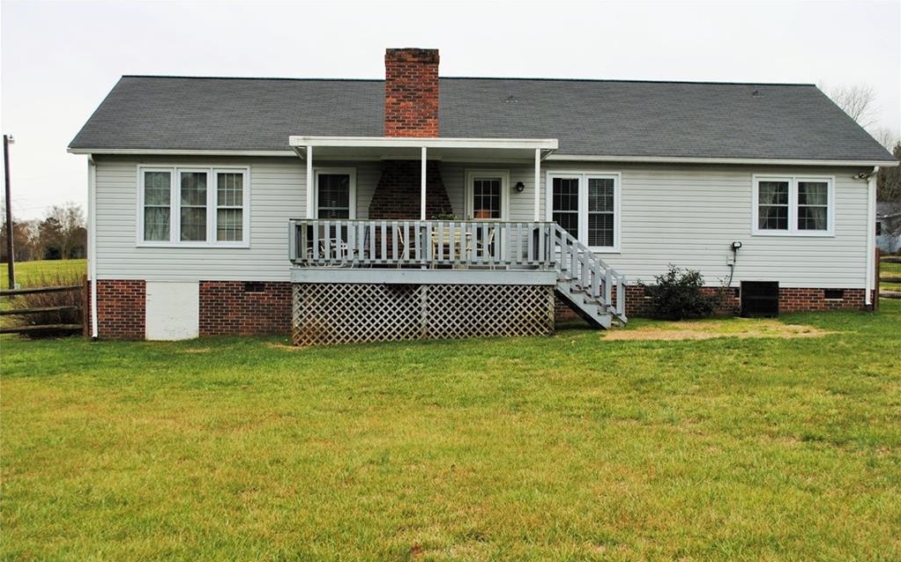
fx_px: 1129
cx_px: 450
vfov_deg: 28.0
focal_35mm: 46
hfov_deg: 43.5
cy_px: 299
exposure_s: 1/125
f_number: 5.6
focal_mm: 30
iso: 100
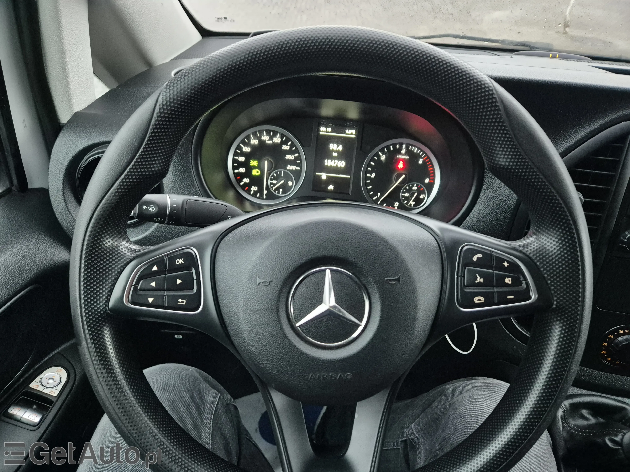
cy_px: 236
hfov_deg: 73.9
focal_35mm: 23
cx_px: 315
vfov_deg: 58.9
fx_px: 419
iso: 2000
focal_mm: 5.4
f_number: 1.8
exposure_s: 1/100
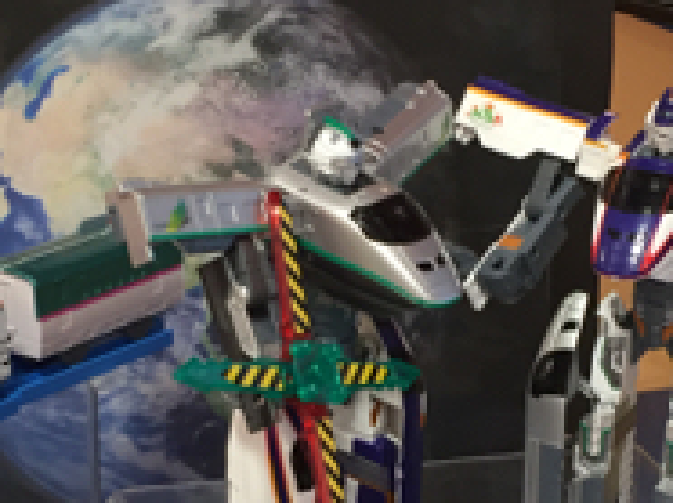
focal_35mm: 100
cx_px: 369
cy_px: 409
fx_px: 1942
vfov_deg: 14.7
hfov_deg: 19.7
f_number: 2.2
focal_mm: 4.15
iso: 64
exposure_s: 1/30
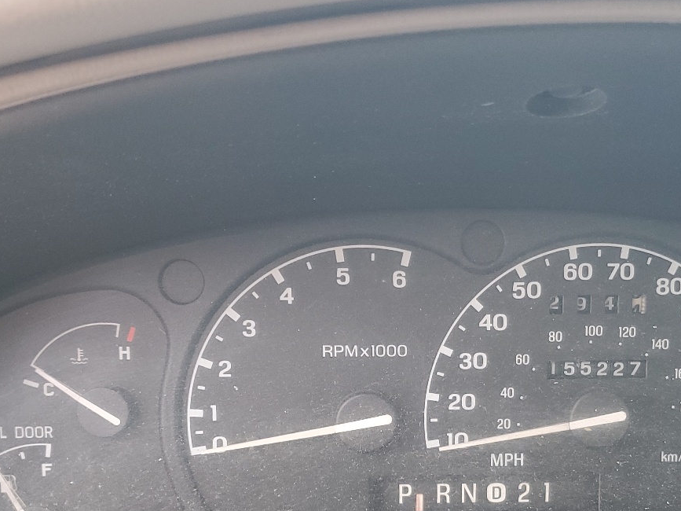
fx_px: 944
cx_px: 425
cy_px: 425
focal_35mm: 48
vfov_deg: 29.4
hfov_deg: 39.4
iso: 73
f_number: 1.5
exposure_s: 1/60.2
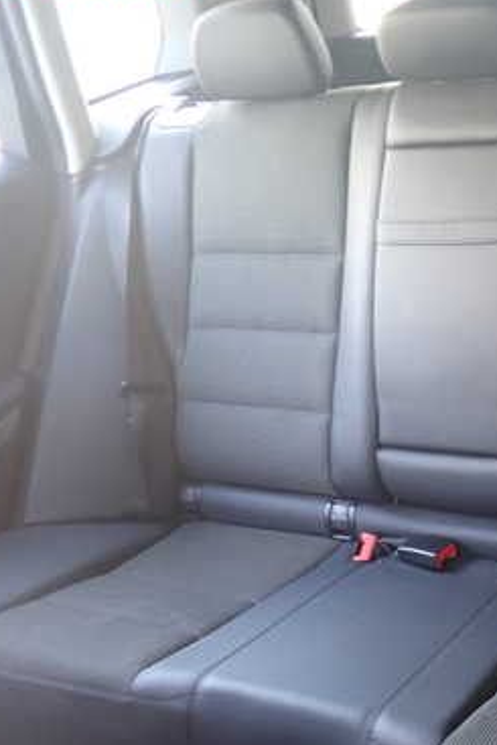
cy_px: 400
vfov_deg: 38.8
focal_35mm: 51
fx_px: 1055
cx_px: 422
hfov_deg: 25.9
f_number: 2.3
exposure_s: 1/30
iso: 250
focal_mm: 5.4
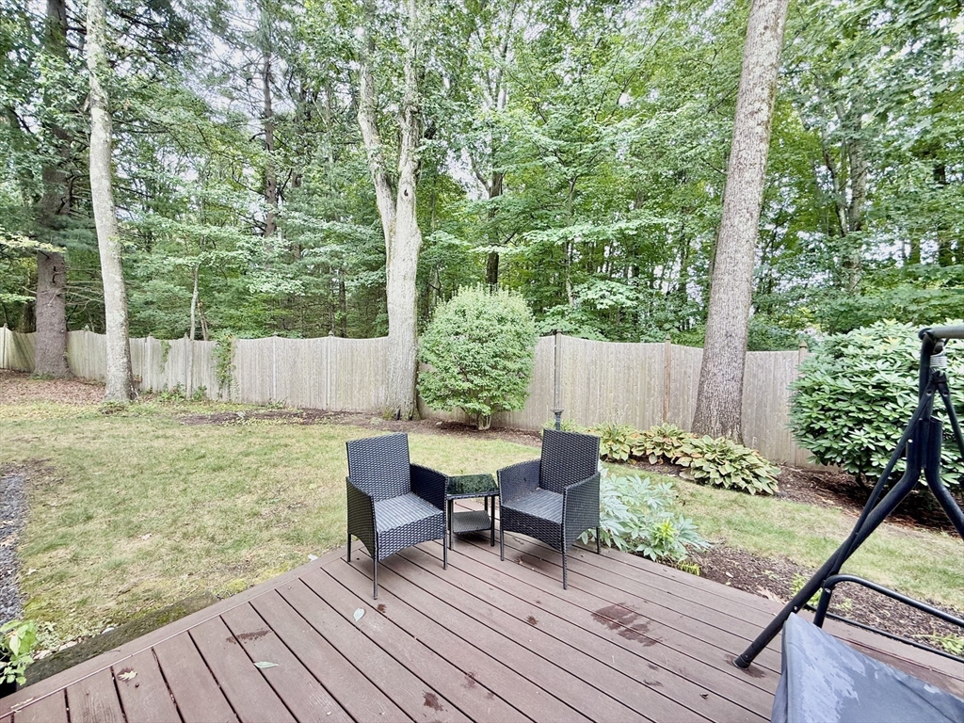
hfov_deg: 102.1
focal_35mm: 14
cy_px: 362
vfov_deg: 85.7
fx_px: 390
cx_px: 482
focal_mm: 2.22
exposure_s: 1/112
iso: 50
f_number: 2.2
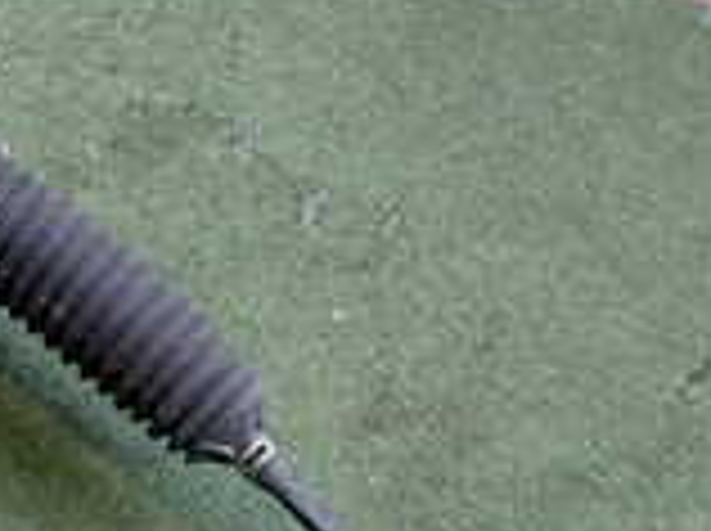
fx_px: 2338
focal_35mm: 114
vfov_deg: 12.9
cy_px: 194
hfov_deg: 16.2
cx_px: -261
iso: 200
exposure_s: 1/40
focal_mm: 5.4
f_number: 2.3
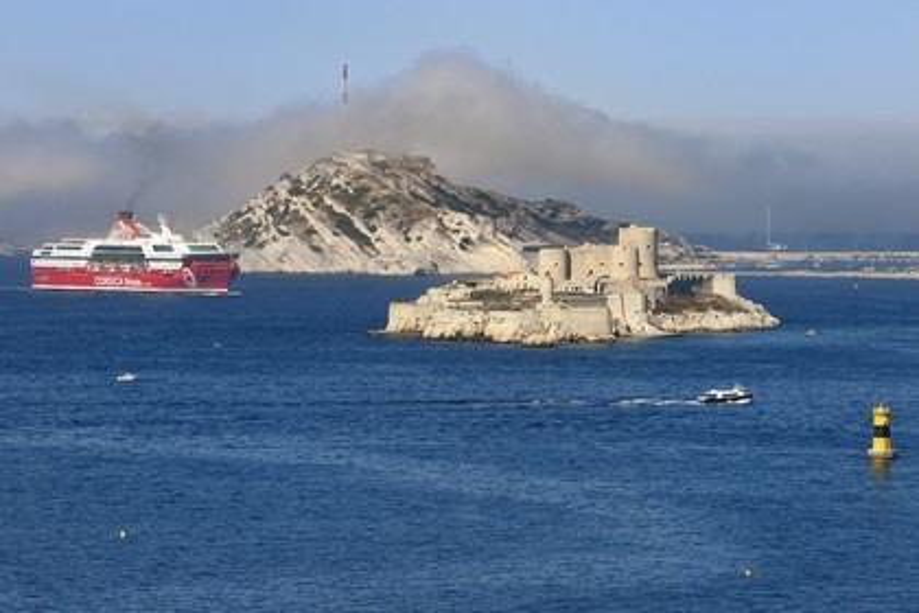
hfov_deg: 10.3
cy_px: 306
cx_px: 460
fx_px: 5105
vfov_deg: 6.9
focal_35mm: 200
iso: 200
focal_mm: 200
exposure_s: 1/320
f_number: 14
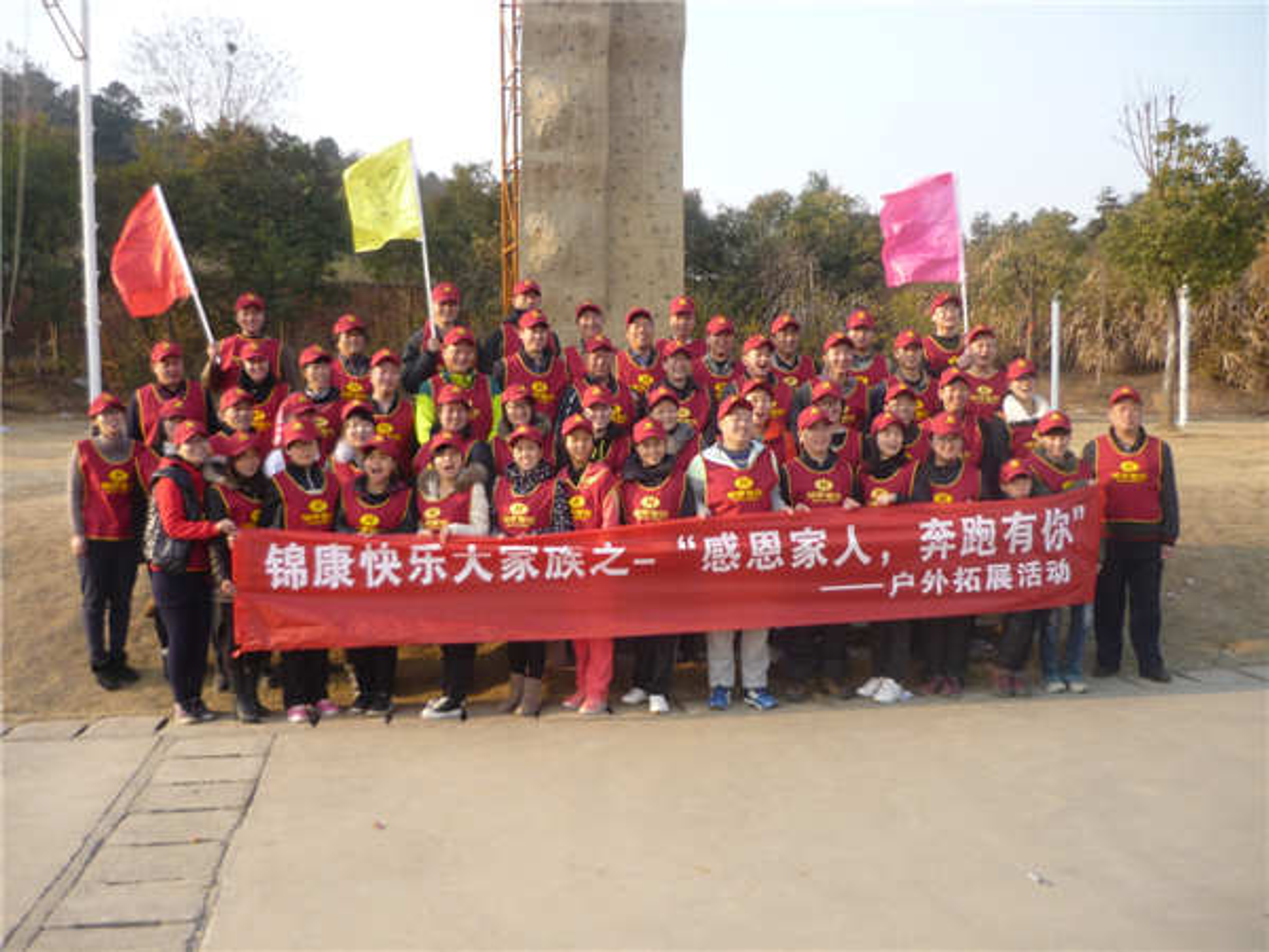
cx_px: 634
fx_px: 1210
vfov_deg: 42.9
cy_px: 476
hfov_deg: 55.4
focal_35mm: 33
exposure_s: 1/320
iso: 100
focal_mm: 5.5
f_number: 2.8
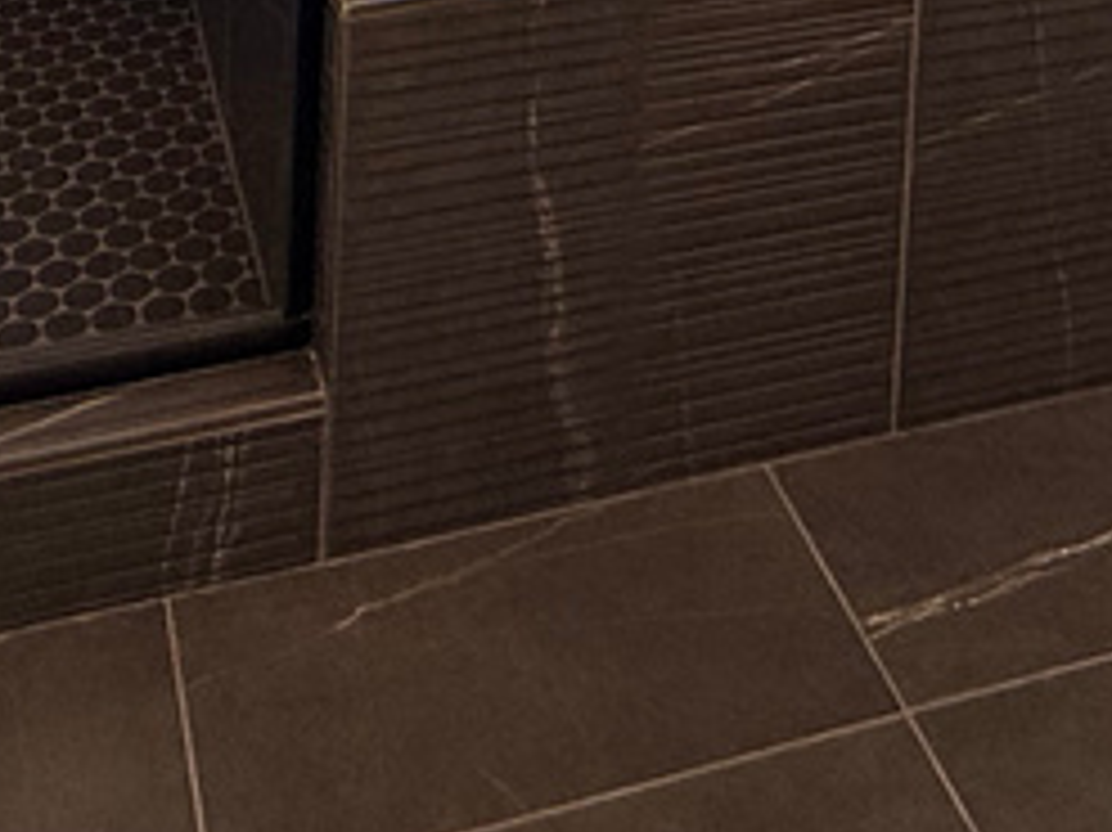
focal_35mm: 58
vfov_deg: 17.3
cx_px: 549
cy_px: -881
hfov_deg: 33.2
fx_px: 1862
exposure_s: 1/152
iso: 64
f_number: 2.2
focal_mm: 2.22
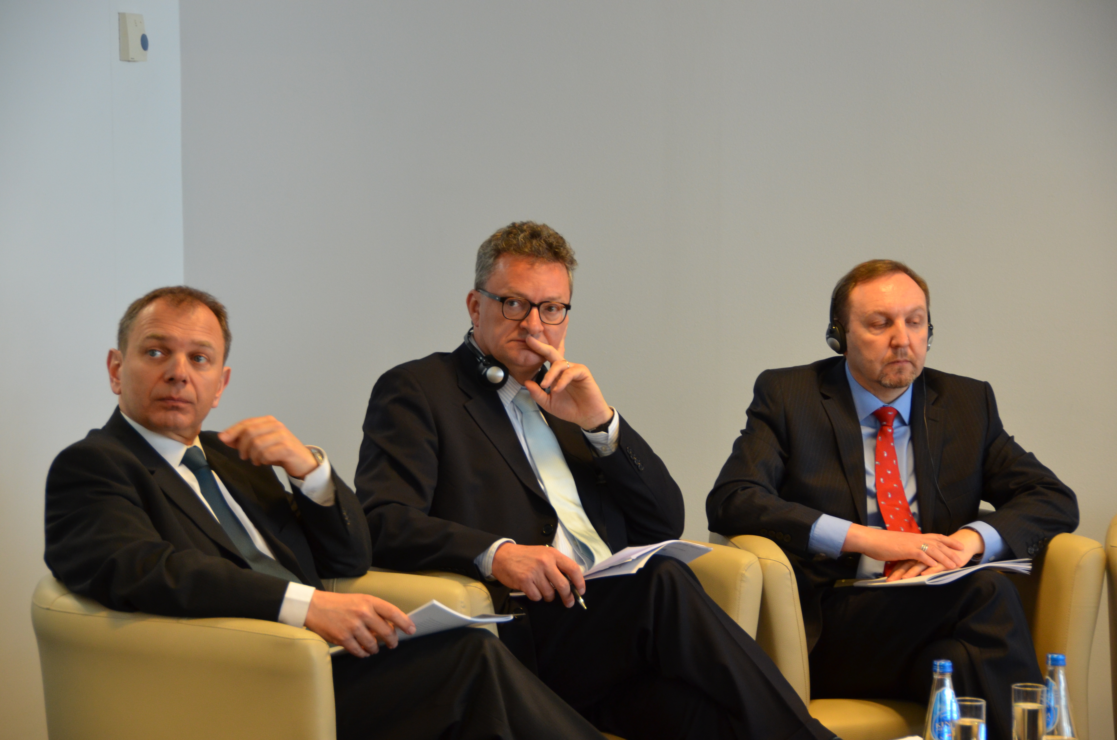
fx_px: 3716
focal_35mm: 120
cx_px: 558
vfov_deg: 11.4
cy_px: 370
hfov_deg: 17.1
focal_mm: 80
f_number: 5
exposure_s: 1/40
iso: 800
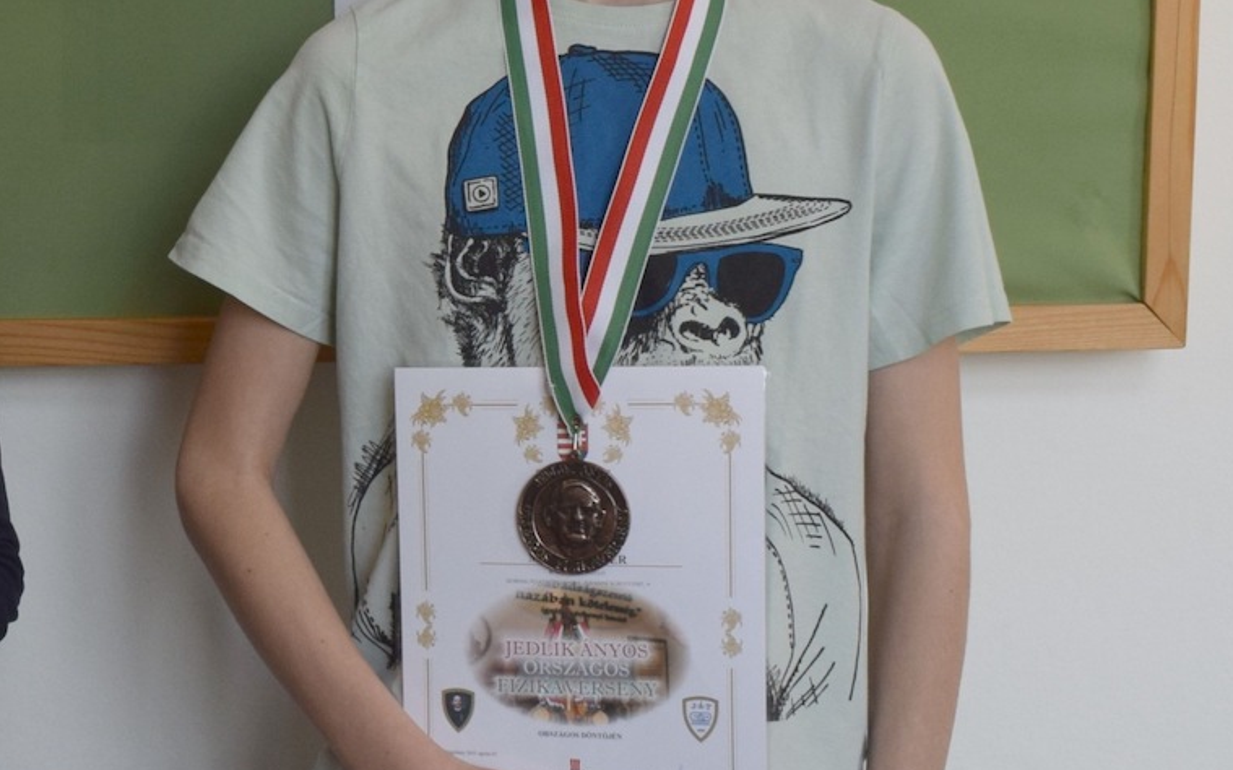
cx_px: 19
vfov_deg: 22.3
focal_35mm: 58
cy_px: 293
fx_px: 1949
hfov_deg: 32.5
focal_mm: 18
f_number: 5.6
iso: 400
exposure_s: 1/125
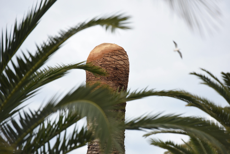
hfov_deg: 10.3
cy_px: 77
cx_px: 115
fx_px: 1278
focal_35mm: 200
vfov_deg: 6.9
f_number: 4
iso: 400
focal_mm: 200
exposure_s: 1/2000
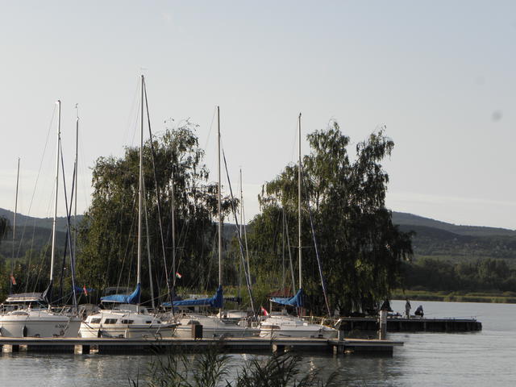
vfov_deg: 10.3
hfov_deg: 13.7
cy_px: 194
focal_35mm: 144
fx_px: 2147
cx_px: 258
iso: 64
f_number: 5.6
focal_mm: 25.65
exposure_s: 1/250
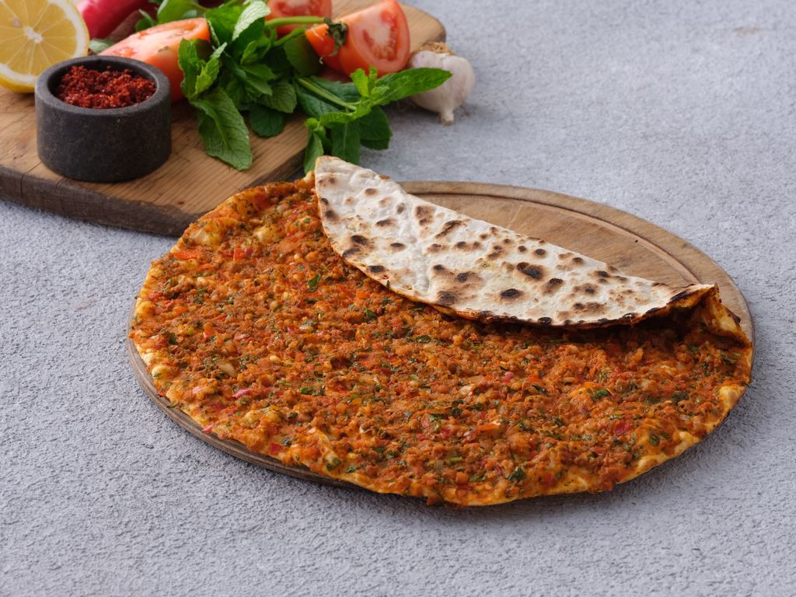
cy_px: 298
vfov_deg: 15.6
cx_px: 398
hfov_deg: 20.7
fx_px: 2185
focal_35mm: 95
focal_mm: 120
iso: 1600
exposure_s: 1/100
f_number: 20
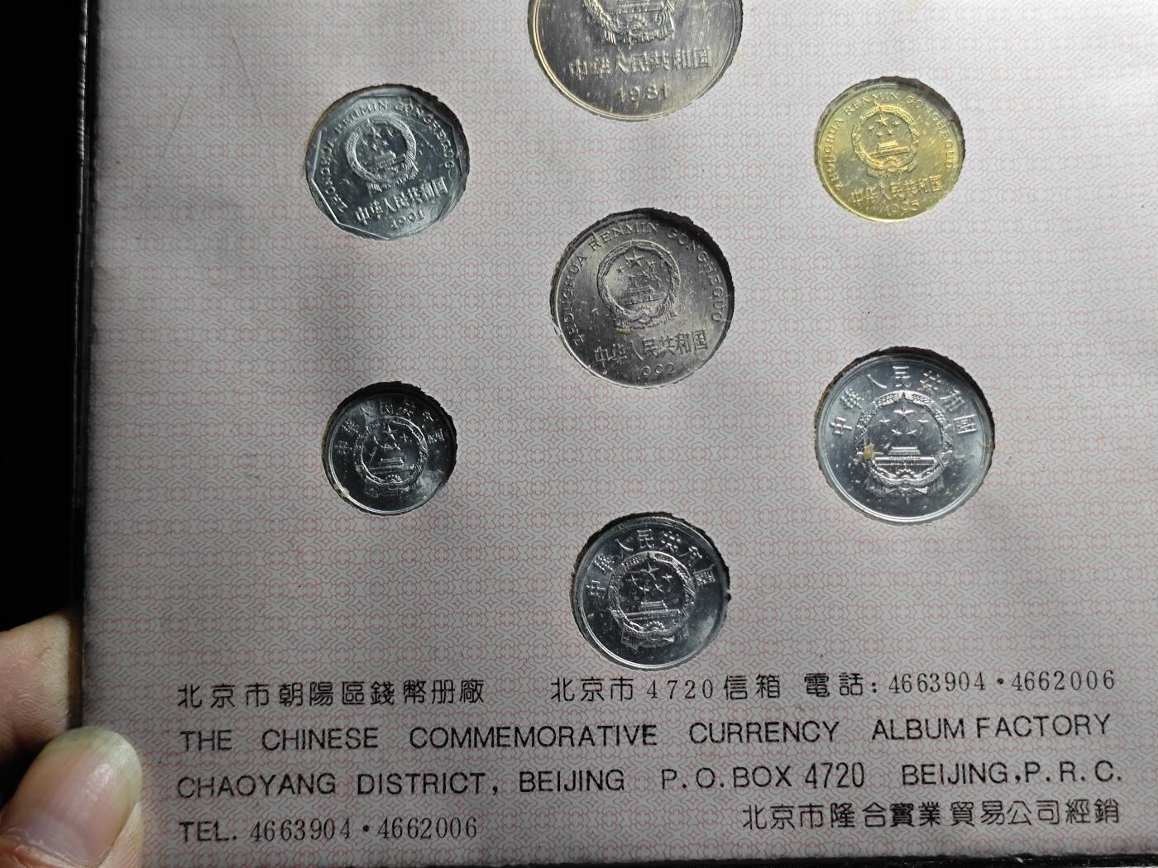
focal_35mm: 49
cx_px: 579
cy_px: 434
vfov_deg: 29.7
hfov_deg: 38.9
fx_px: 1639
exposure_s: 1/100
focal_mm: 5.84
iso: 160
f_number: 1.6
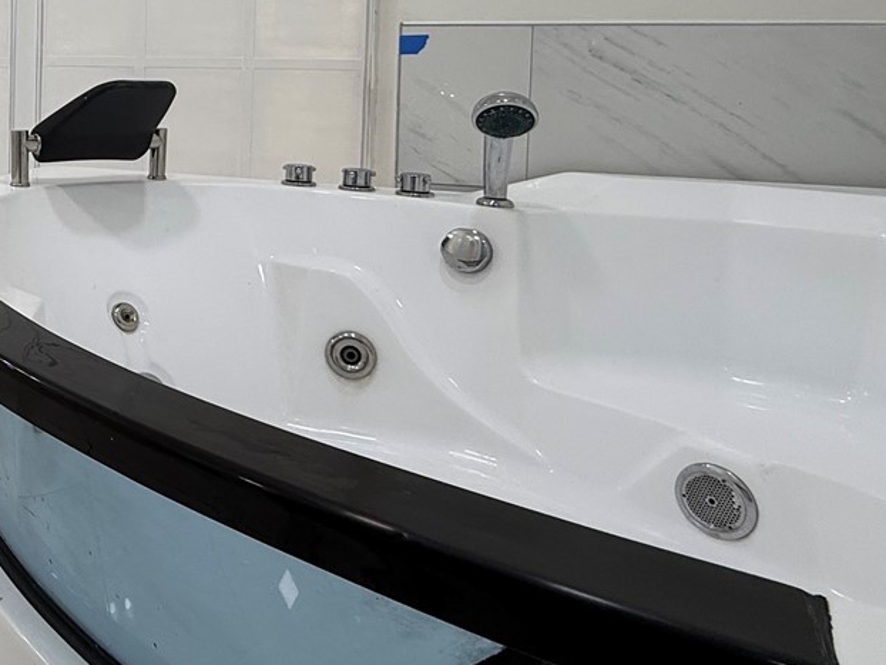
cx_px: -61
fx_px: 922
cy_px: 98
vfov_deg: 37.7
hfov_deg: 42.0
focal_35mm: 36
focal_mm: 2.22
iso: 80
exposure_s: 1/120
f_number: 2.2
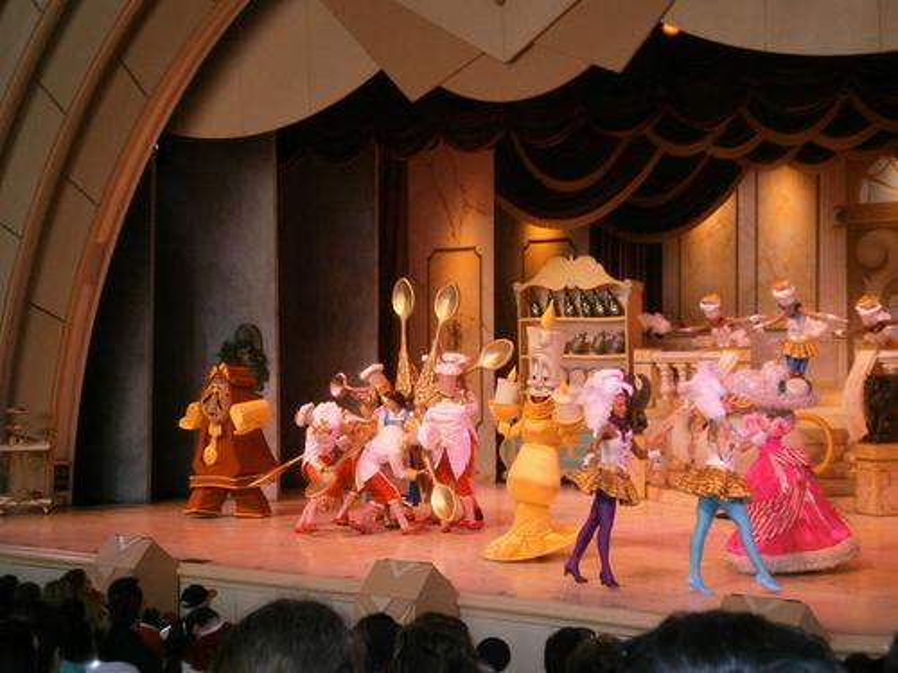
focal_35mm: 60
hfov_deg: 32.2
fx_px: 1557
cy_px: 336
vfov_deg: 24.4
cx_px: 449
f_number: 3.9
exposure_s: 1/250
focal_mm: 10.7
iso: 400
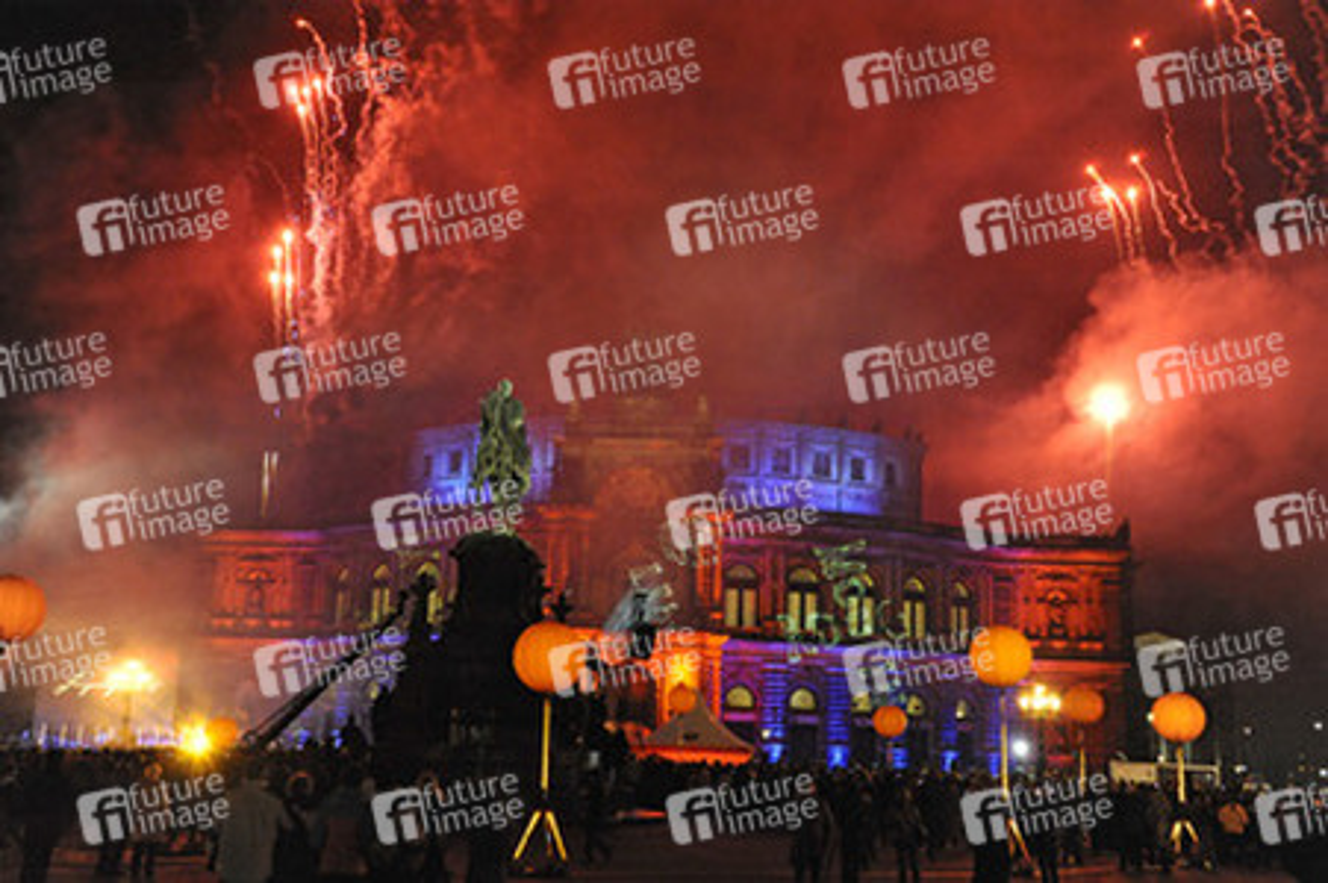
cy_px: 442
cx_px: 664
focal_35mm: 40
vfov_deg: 33.4
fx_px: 1474
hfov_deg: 48.5
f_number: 5.6
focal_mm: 40
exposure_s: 1/50
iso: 6400
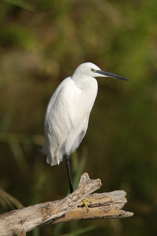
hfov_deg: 2.3
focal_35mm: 600
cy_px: 118
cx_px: 78
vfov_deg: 3.4
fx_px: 3921
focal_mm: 600
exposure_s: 1/800
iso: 100
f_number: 8
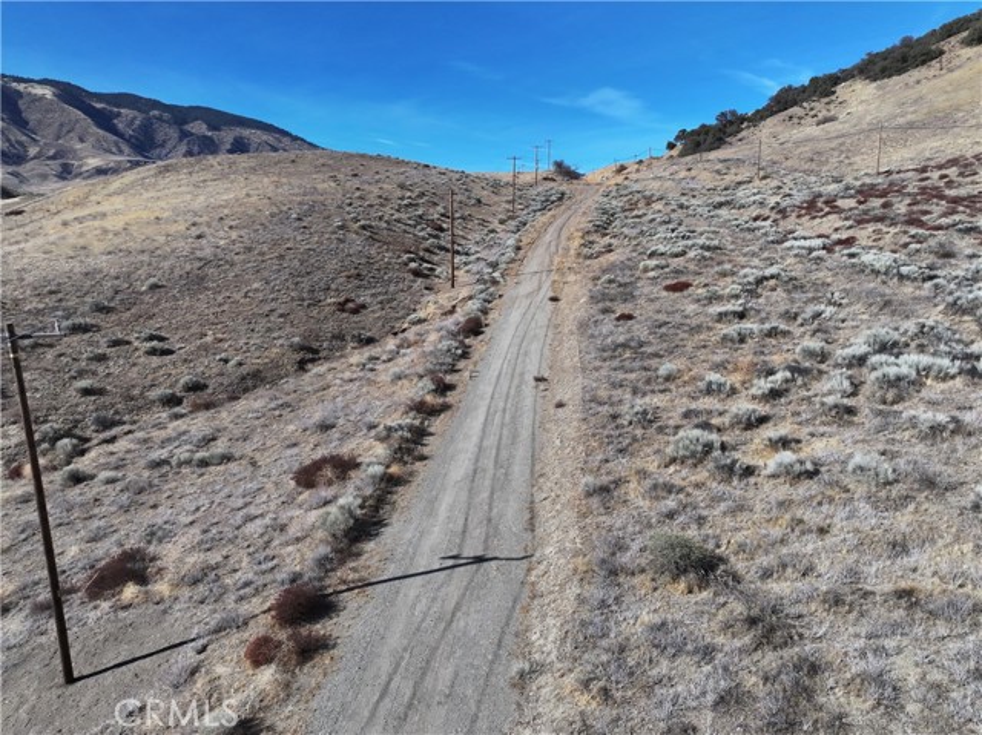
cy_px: 368
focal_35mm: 24
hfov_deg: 71.6
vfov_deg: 56.8
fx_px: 680
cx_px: 491
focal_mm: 12.29
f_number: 2.8
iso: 400
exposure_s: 1/500
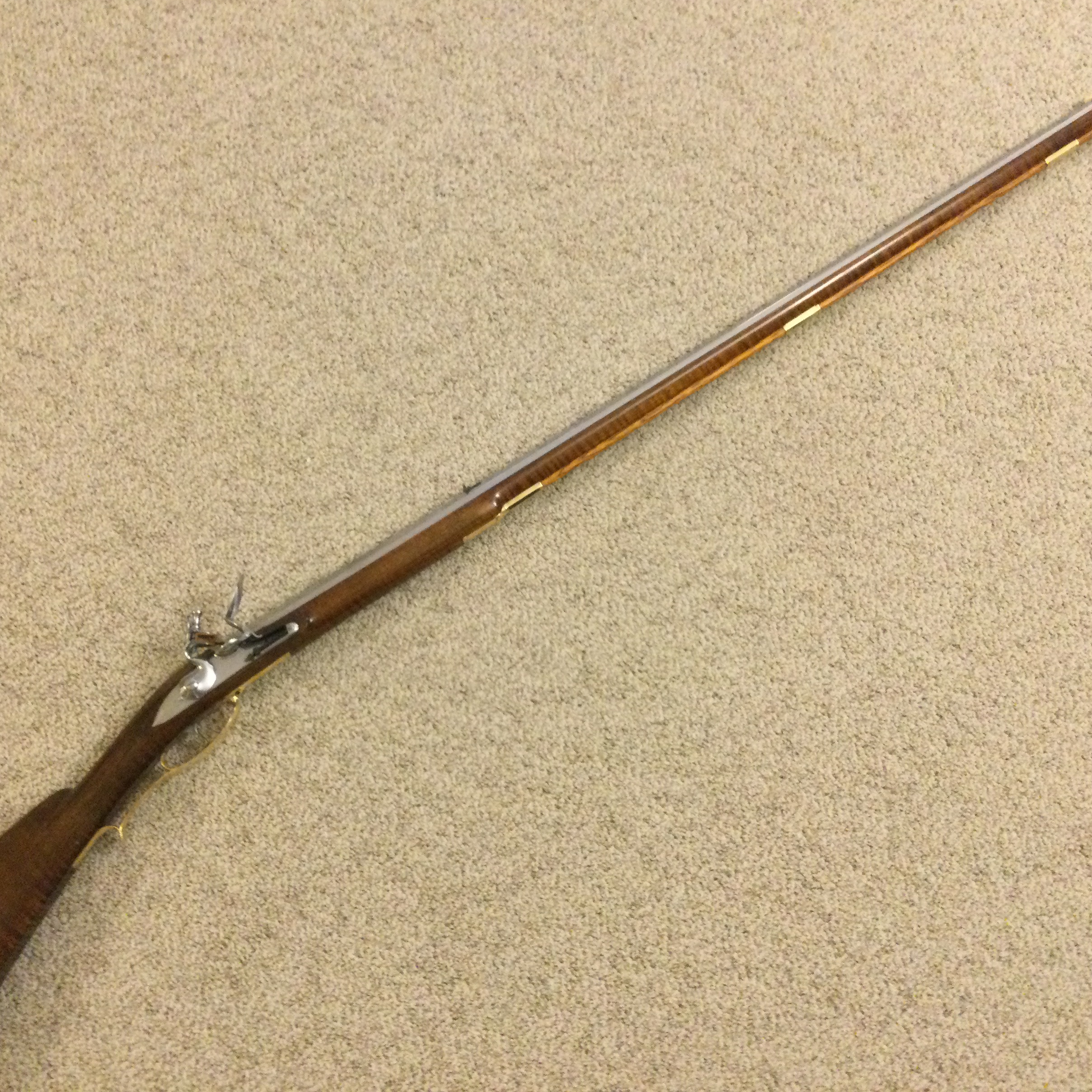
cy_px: 539
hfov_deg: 44.9
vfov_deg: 44.9
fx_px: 1321
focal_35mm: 37
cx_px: 513
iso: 200
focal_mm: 3.3
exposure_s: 1/24
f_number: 2.4
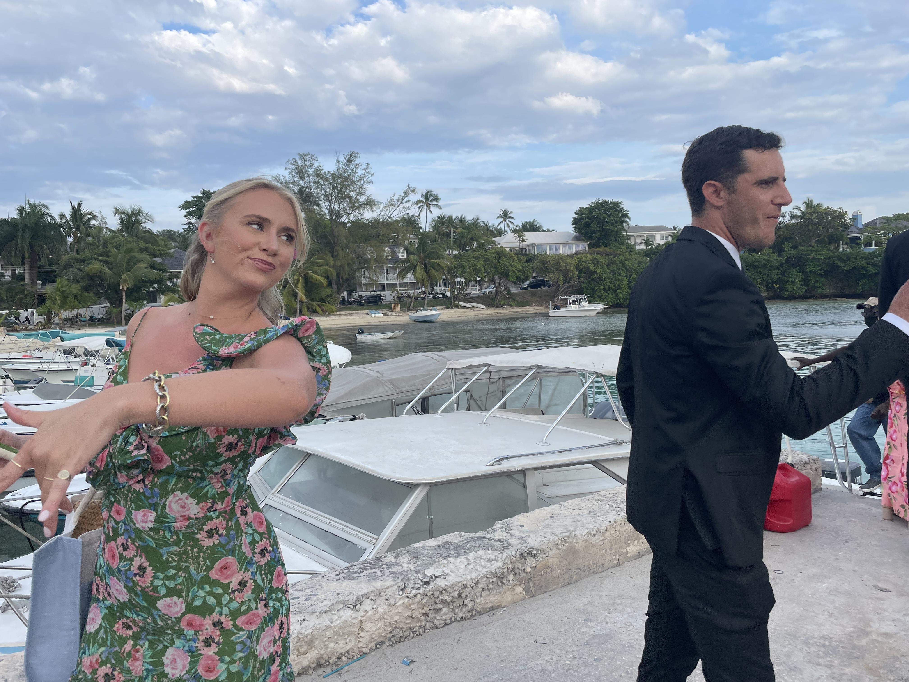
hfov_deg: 67.3
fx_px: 683
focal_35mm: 26
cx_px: 454
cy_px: 341
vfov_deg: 53.1
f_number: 1.6
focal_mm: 4.2
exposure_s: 1/2132
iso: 50
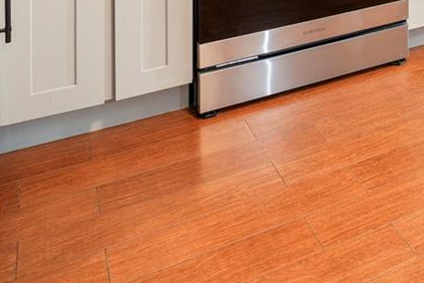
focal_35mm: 53
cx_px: 507
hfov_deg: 31.5
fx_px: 624
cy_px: -222
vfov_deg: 19.4
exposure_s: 2.5
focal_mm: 14
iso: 100
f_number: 8
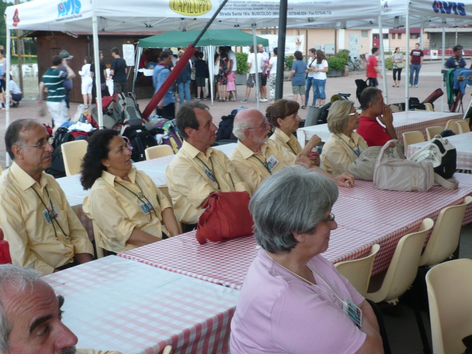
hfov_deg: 39.7
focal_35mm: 48
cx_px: 236
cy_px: 177
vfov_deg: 30.3
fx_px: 654
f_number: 3.7
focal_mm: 7.9
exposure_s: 1/30
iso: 125
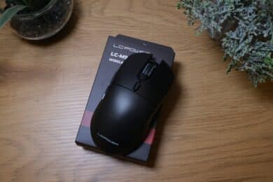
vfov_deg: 36.9
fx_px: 273
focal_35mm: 36
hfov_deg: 53.1
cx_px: 136
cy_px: 91
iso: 1600
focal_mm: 24.2
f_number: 8
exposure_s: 1/34
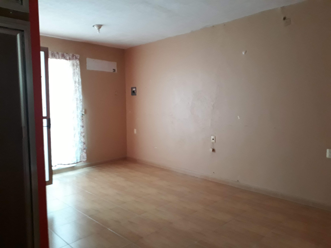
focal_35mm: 27
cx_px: 166
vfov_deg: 51.4
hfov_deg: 65.3
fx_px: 258
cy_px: 124
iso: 320
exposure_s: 1/15
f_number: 1.9
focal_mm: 3.6
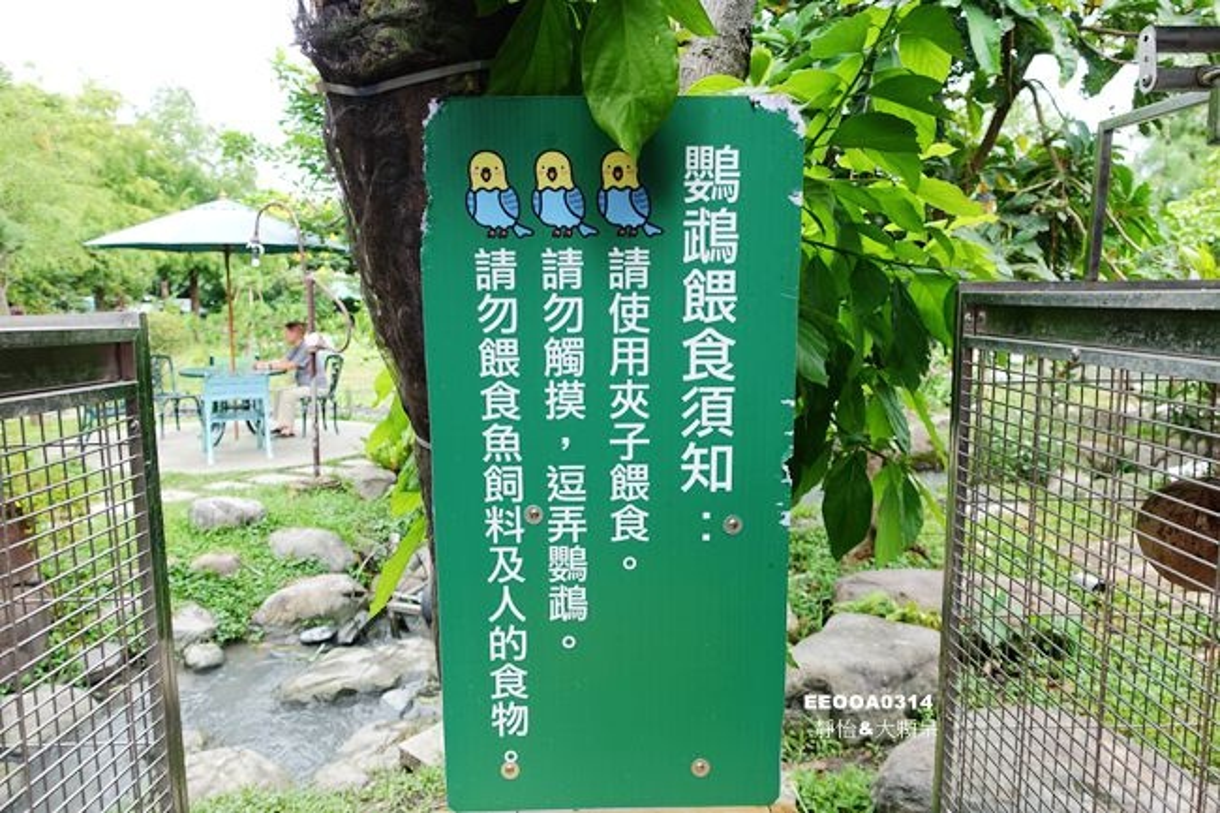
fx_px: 813
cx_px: 610
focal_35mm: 24
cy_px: 406
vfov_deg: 53.1
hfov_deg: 73.8
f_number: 2.8
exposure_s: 1/80
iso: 125
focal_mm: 8.8
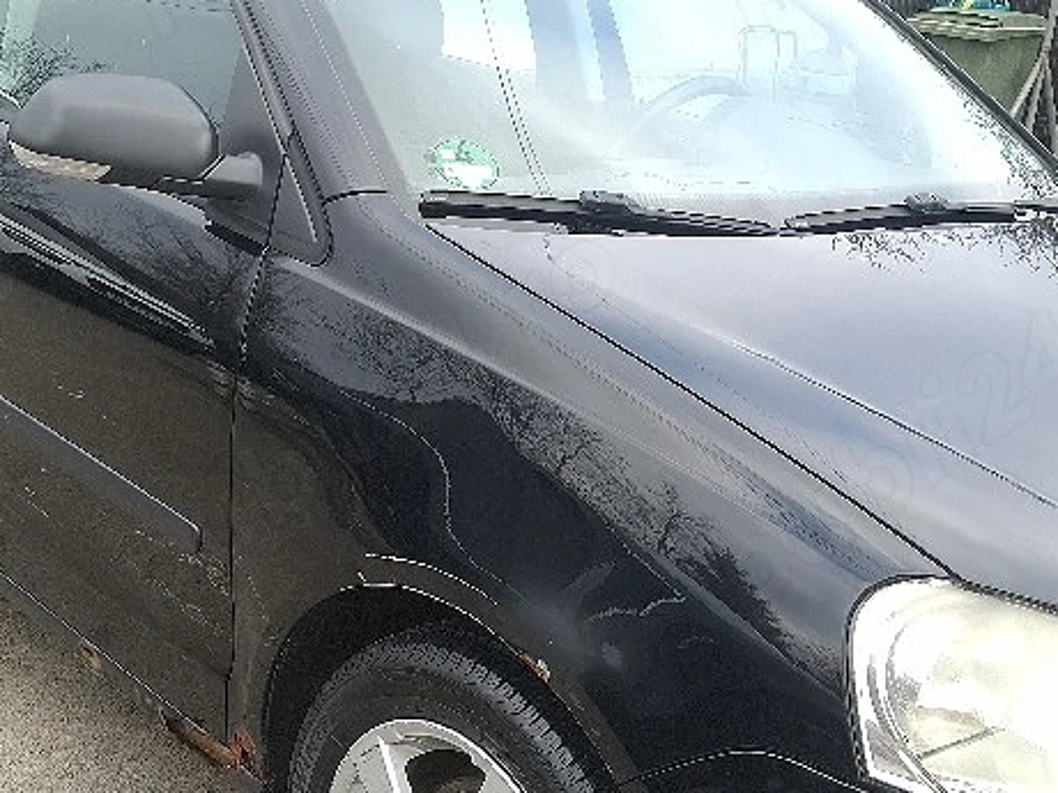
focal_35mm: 50
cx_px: 520
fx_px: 1528
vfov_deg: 29.1
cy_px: 441
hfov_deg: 38.2
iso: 50
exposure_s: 1/167
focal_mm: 5.54
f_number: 1.8
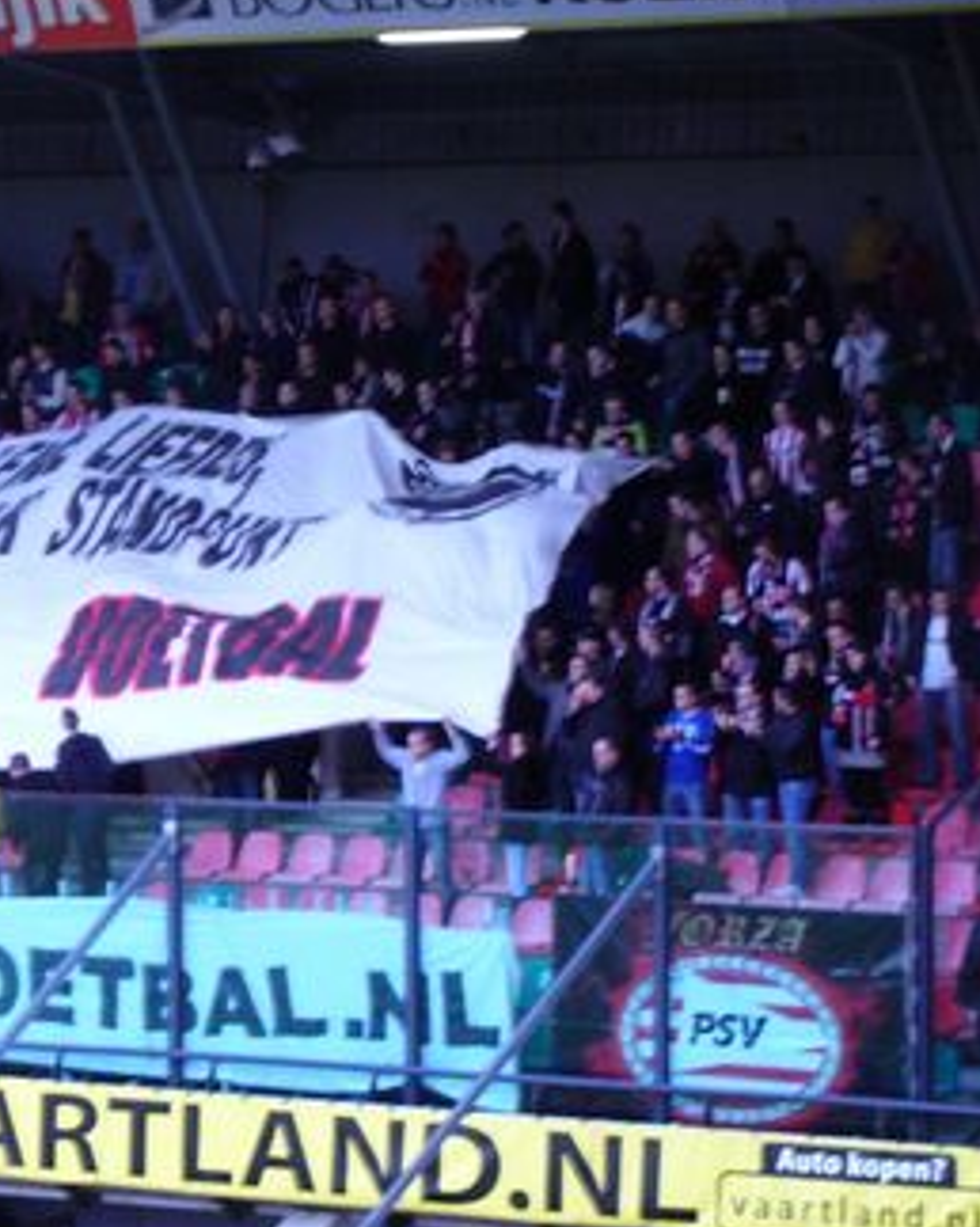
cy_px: 602
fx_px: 6568
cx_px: -57
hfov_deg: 8.5
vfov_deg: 10.7
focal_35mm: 181
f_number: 4.9
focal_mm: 17.4
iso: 200
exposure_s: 1/13
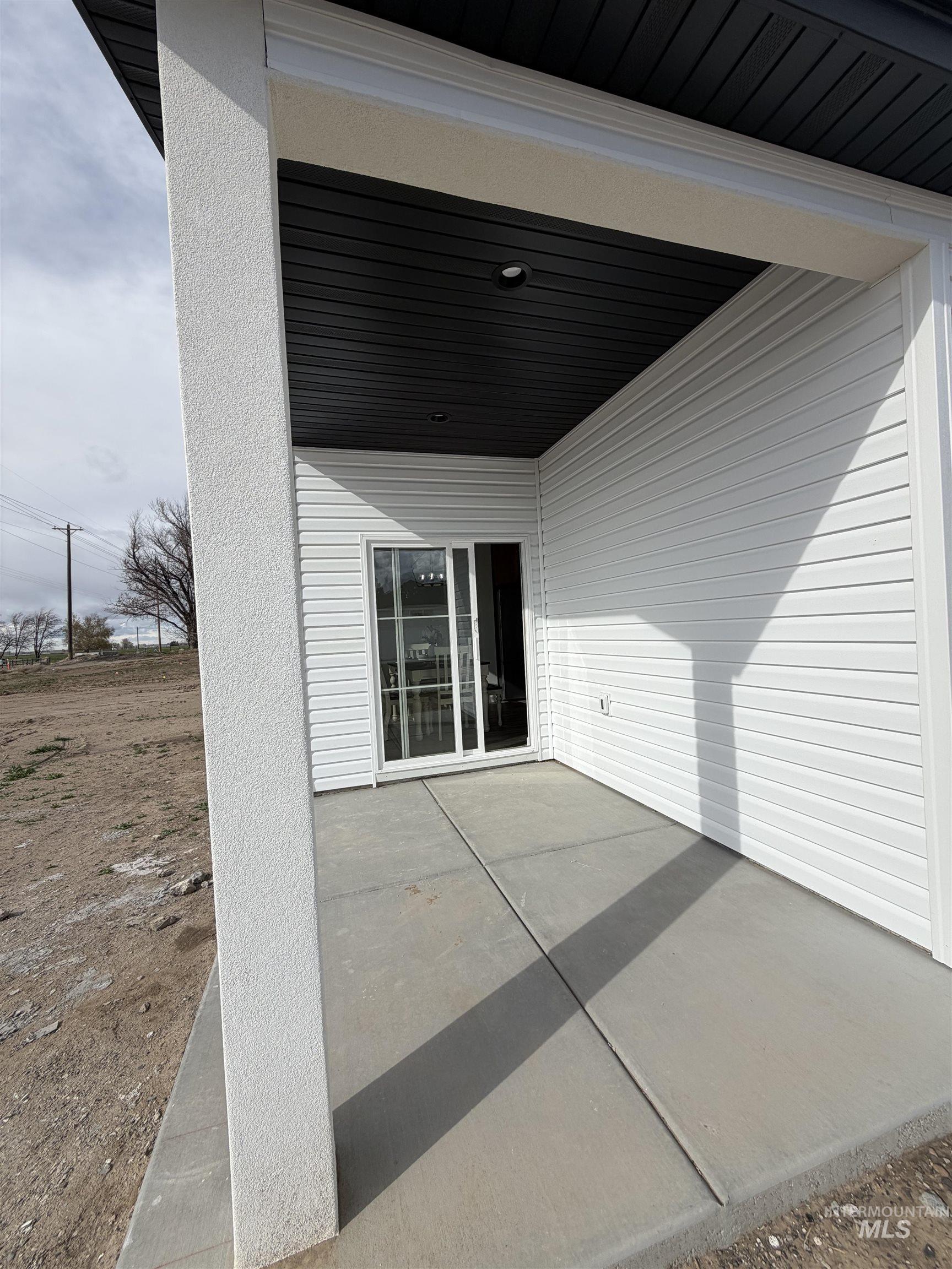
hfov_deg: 85.7
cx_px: 476
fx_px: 513
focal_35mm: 14
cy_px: 634
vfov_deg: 102.1
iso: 20
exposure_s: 1/1339
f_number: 2.2
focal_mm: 2.22
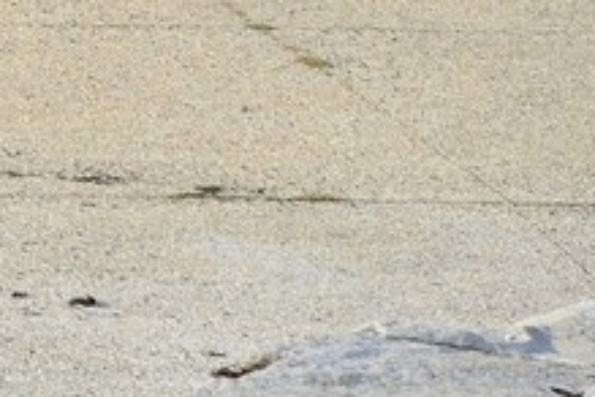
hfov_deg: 1.7
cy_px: -949
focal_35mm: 1207
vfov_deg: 1.1
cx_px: -1399
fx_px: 19947
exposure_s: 1/500
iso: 200
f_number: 8
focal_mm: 165
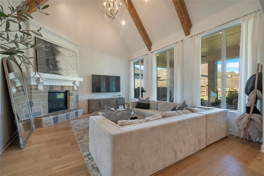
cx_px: 132
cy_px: 88
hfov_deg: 100.4
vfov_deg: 77.3
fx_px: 110
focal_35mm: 15
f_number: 11
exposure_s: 1/25
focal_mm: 10
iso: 100
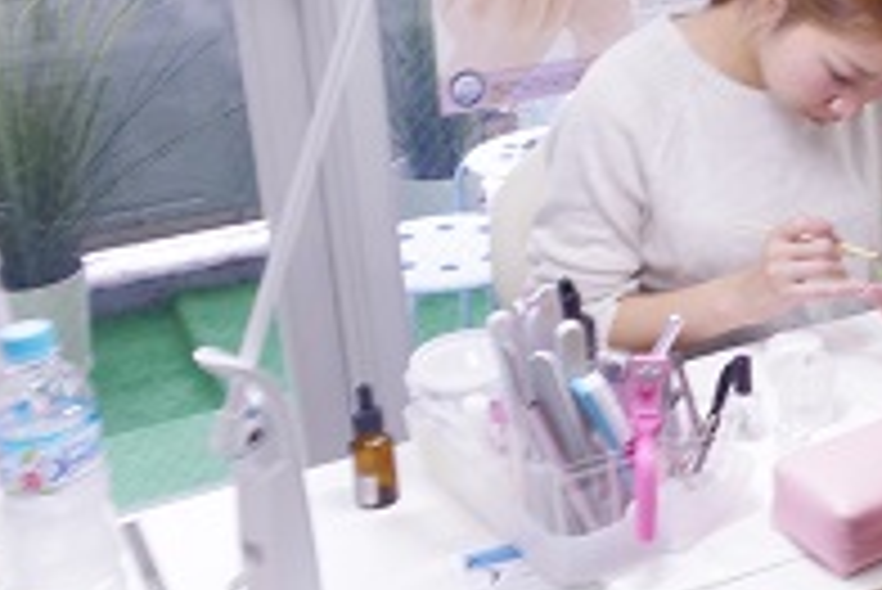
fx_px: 1496
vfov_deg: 22.2
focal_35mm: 61
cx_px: 837
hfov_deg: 31.0
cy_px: 209
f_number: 8
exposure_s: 1/10
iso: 400
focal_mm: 21.25
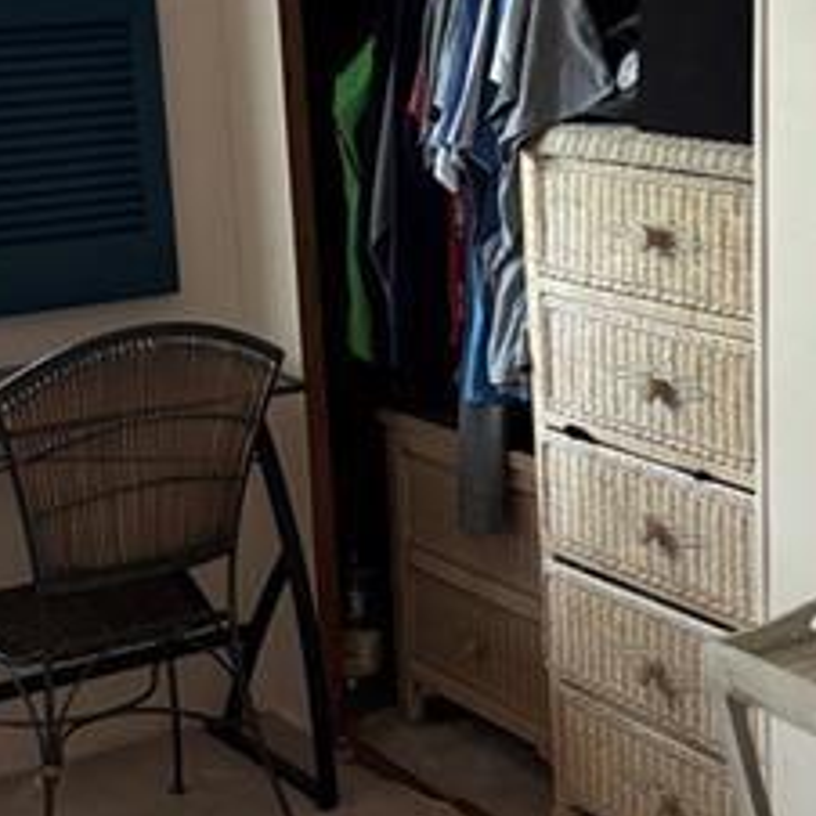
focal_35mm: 78
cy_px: 419
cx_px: 531
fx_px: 2080
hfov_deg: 22.1
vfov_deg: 22.2
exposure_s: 1/40
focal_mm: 5.96
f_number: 1.6
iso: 400
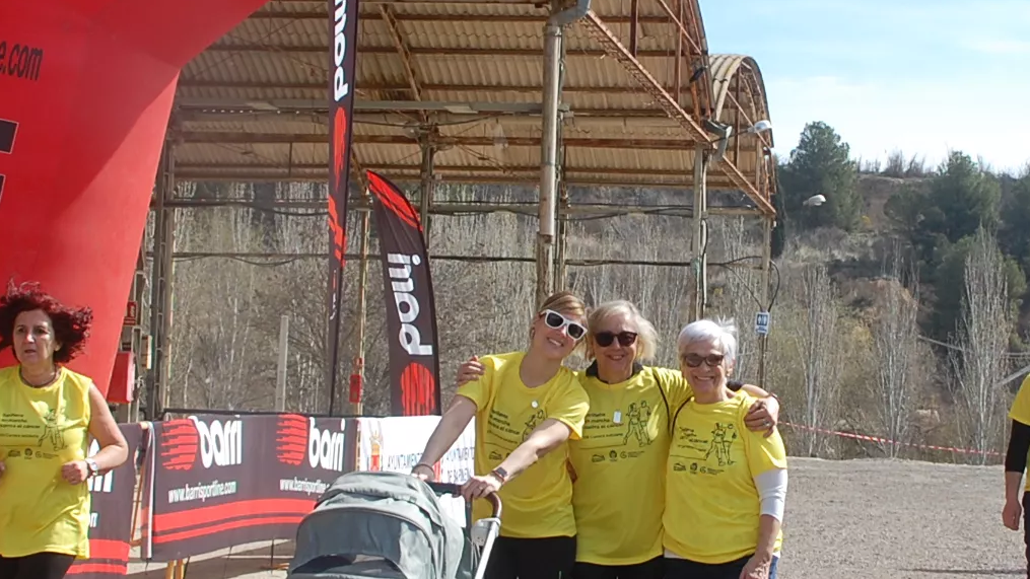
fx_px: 2381
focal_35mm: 87
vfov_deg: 13.8
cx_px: 641
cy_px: 182
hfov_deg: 24.4
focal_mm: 25
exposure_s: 1/320
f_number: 9
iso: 200
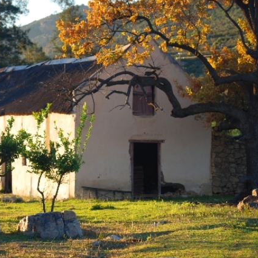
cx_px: 99
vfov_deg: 12.9
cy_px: 129
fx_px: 1138
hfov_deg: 12.9
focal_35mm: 135
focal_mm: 70
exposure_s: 1/250
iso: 200
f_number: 4
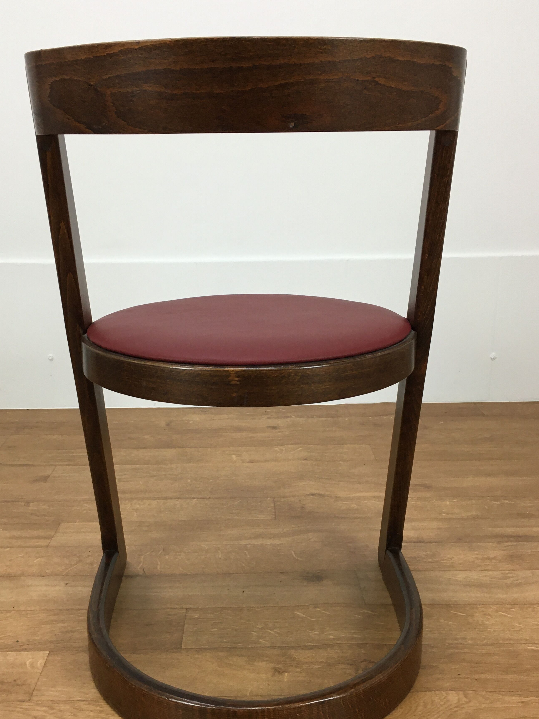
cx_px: 252
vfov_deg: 53.9
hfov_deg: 41.8
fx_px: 706
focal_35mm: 34
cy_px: 387
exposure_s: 1/33
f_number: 2.2
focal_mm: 4.15
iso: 50
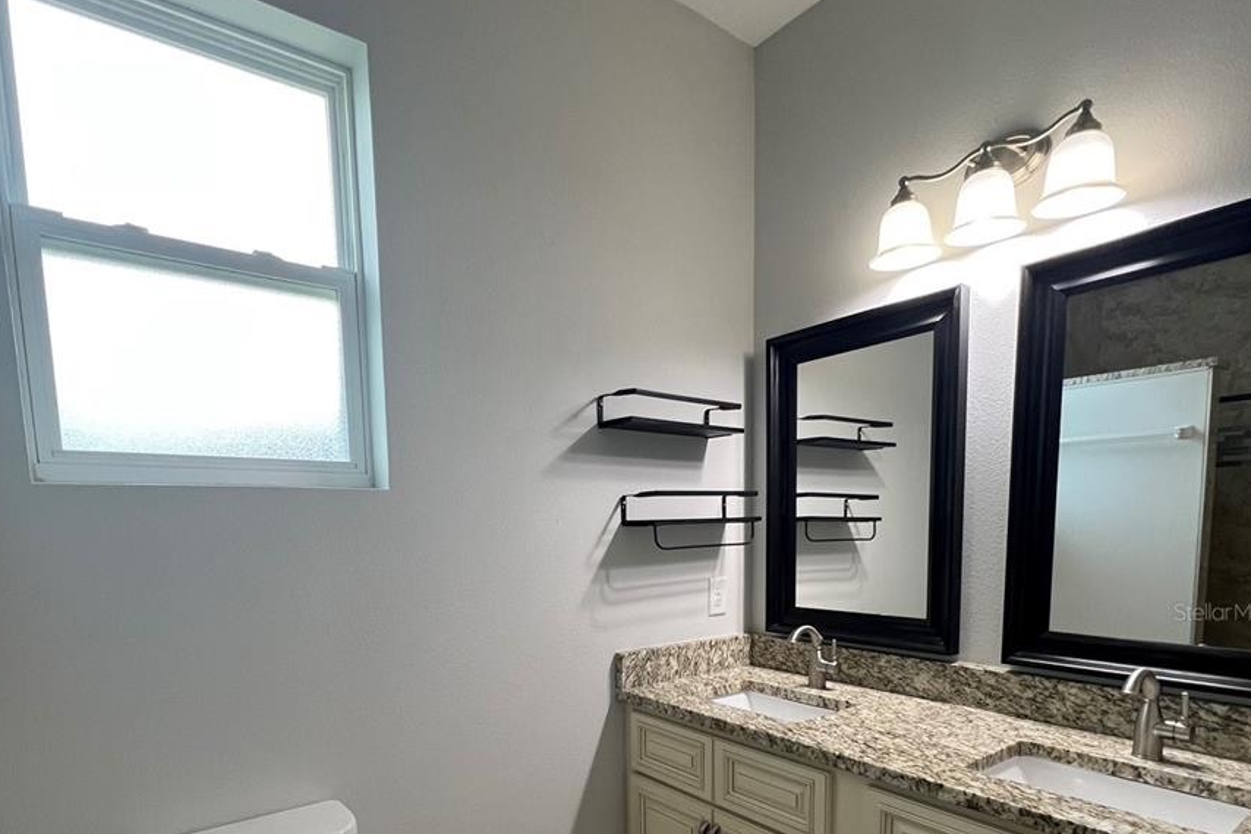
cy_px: 611
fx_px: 660
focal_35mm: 19
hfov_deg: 86.9
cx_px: 618
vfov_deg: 61.4
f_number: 1.8
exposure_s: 1/120
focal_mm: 1.57
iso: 160
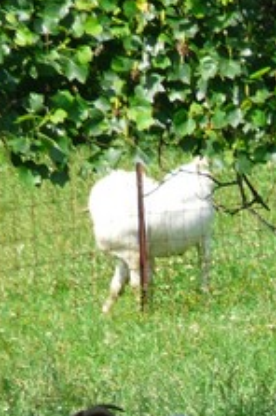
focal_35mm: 1532
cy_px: 317
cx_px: 185
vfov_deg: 1.3
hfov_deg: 0.9
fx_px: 17672
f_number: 5
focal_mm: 67.4
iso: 100
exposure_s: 1/200
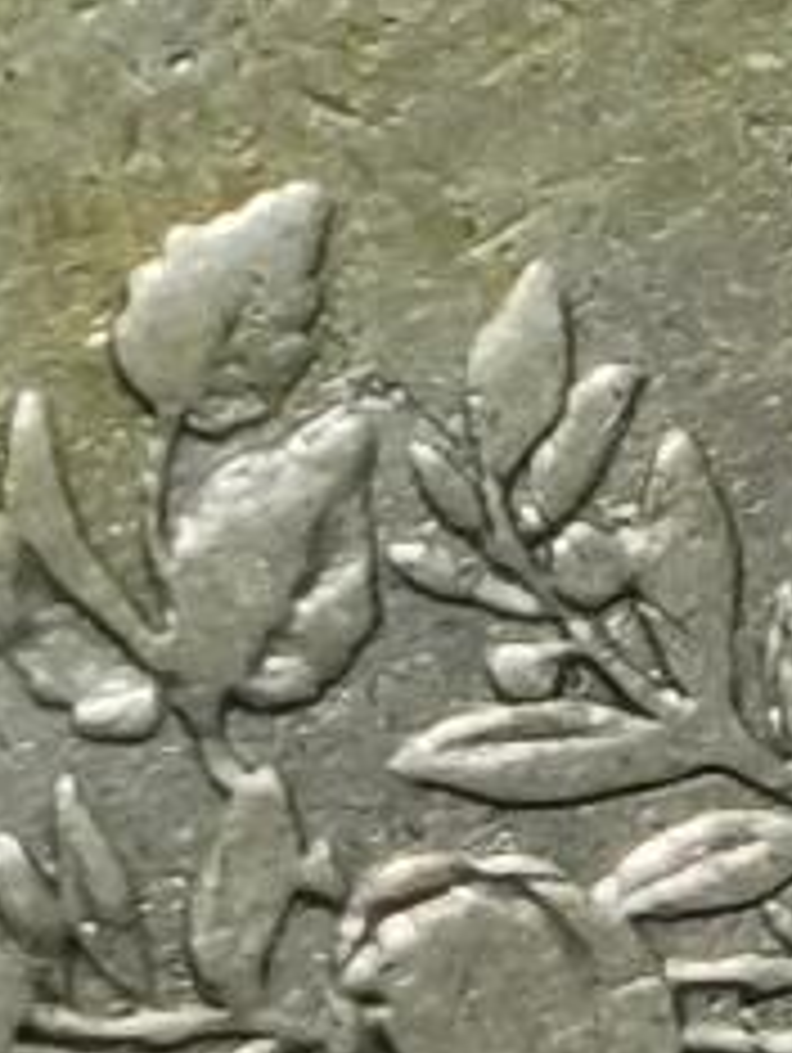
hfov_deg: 3.5
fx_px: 12881
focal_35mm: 423
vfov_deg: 4.6
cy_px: -648
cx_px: 284
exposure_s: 1/100
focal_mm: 6.67
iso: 64
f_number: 1.9
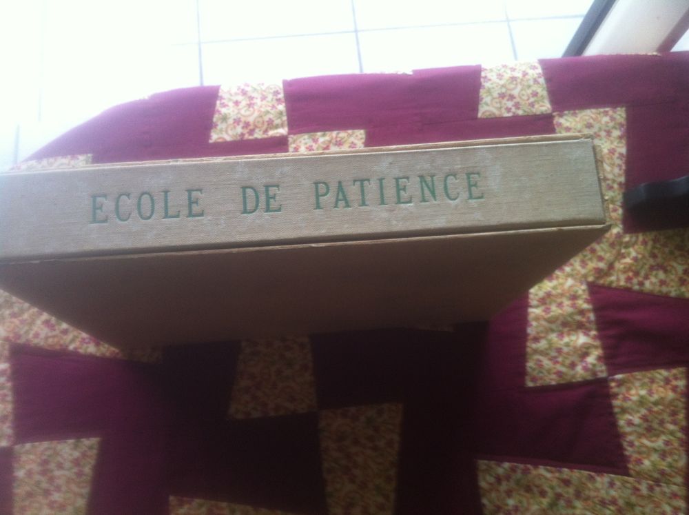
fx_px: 696
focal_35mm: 35
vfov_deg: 40.6
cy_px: 258
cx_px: 344
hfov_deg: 52.7
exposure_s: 1/15
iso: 100
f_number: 2.8
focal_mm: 3.85
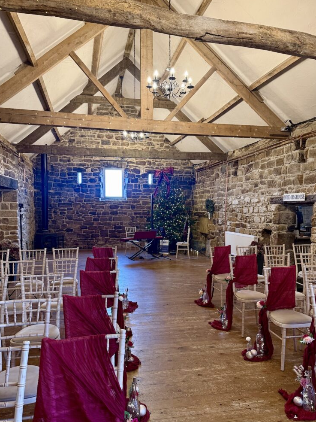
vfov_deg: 69.4
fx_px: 304
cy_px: 218
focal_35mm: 25
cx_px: 160
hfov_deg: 54.9
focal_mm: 6.76
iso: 320
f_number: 1.78
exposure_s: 1/50
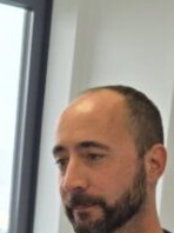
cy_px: 475
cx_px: -76
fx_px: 725
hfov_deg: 13.0
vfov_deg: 14.8
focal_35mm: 108
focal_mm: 6.3
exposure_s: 1/180
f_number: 1.7
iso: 100
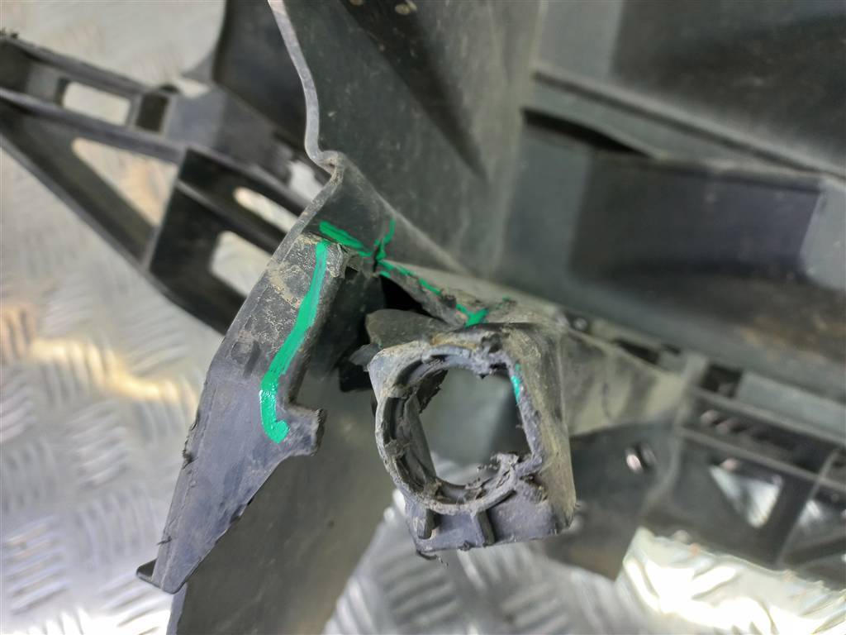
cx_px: 423
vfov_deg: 54.9
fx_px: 611
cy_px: 318
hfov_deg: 69.4
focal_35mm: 25
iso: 200
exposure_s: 1/50
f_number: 1.8
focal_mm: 4.6
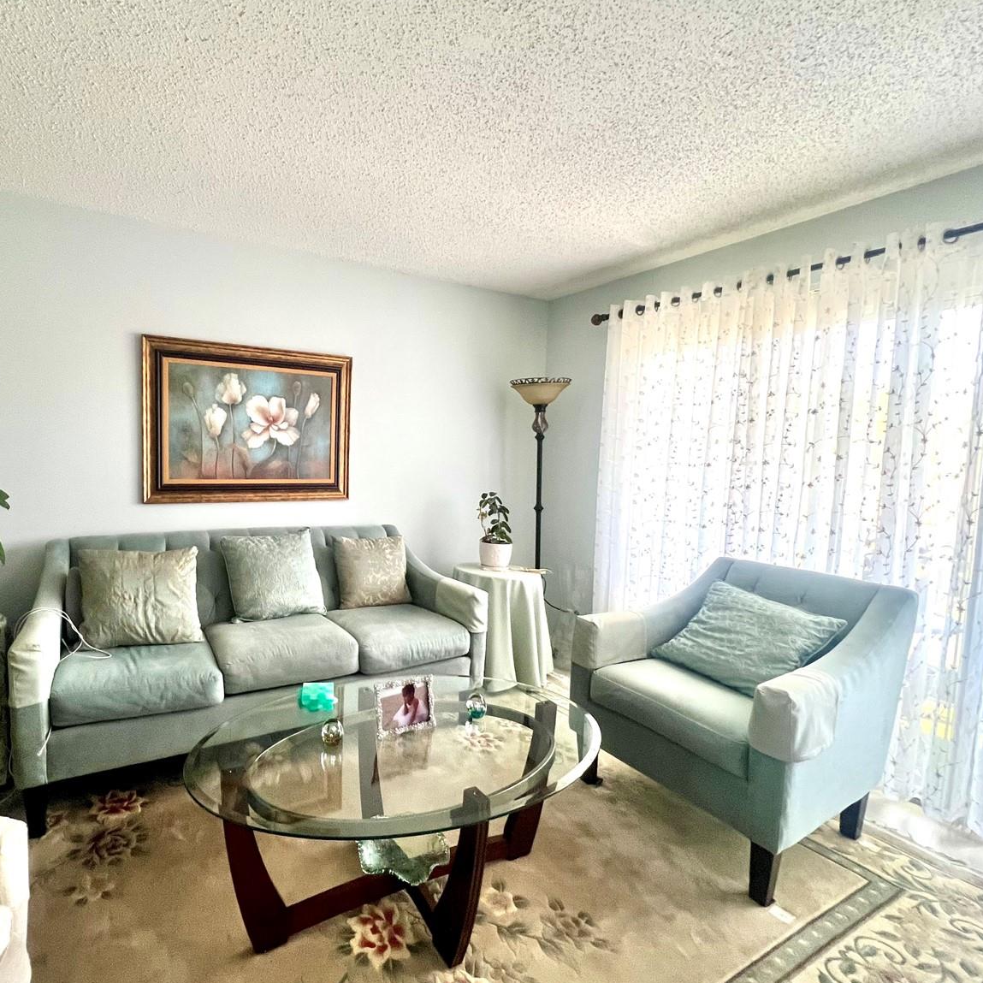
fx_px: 514
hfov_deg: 85.8
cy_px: 495
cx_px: 370
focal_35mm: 16
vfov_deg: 87.4
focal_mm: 1.57
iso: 250
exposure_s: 1/60
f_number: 1.8
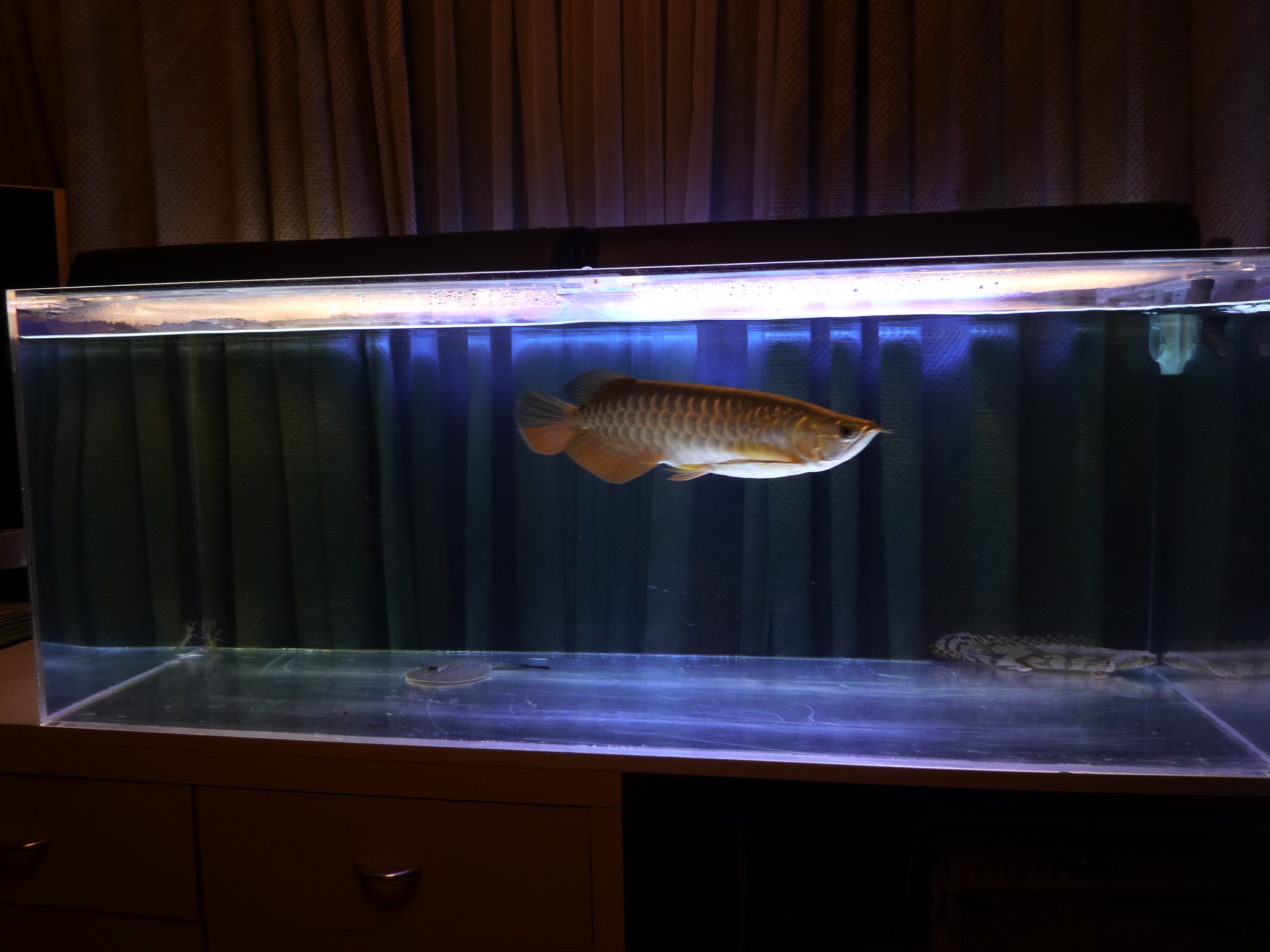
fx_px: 917
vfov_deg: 54.9
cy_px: 476
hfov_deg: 69.4
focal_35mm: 25
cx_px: 635
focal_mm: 4.4
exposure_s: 1/30
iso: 125
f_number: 2.8
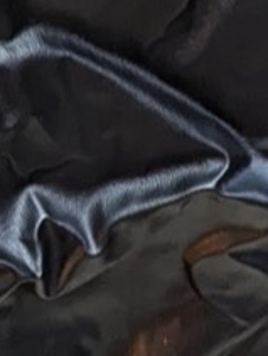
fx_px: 1863
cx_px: 15
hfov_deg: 8.2
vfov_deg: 10.4
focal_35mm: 181
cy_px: -230
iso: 2153
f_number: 1.85
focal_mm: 6.81
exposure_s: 1/67
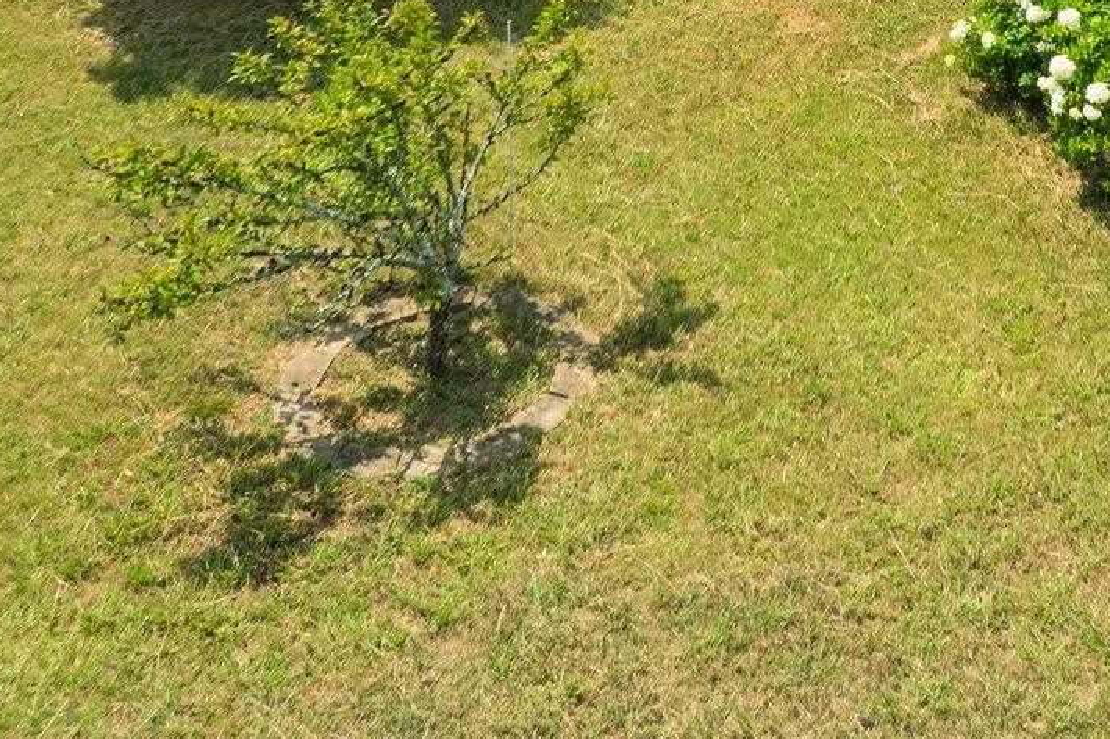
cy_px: -235
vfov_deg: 17.7
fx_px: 2219
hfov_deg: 27.1
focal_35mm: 72
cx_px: 991
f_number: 4.5
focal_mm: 12.29
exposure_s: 1/60
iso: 100
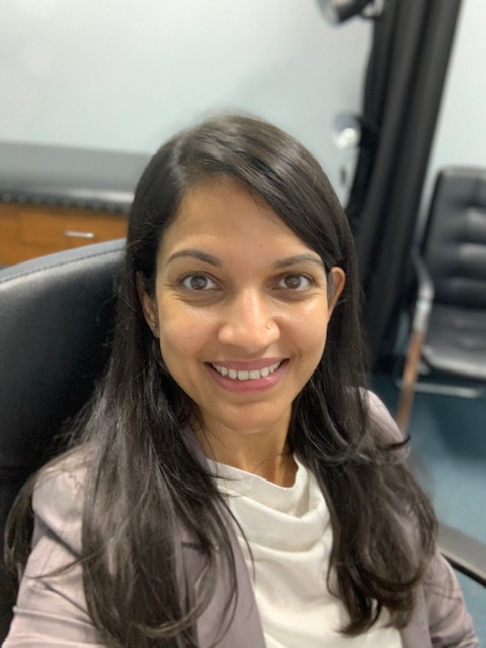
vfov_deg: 56.8
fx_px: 599
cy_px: 324
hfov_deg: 44.2
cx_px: 243
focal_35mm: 32
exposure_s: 1/33
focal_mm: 2.87
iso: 320
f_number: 2.2
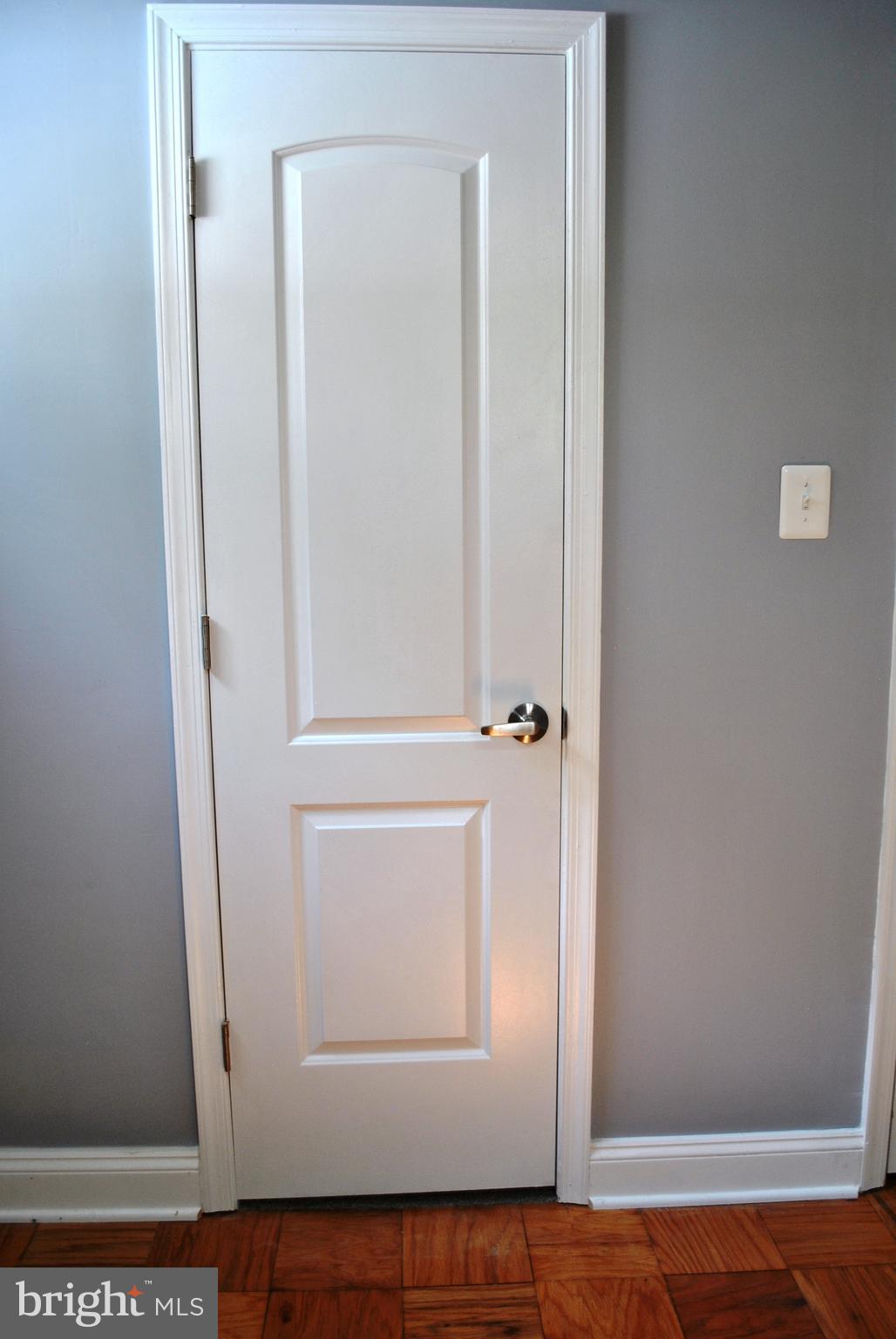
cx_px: 448
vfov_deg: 67.3
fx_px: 1005
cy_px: 670
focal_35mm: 27
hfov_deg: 48.0
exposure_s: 1/60
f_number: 4
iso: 200
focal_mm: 18
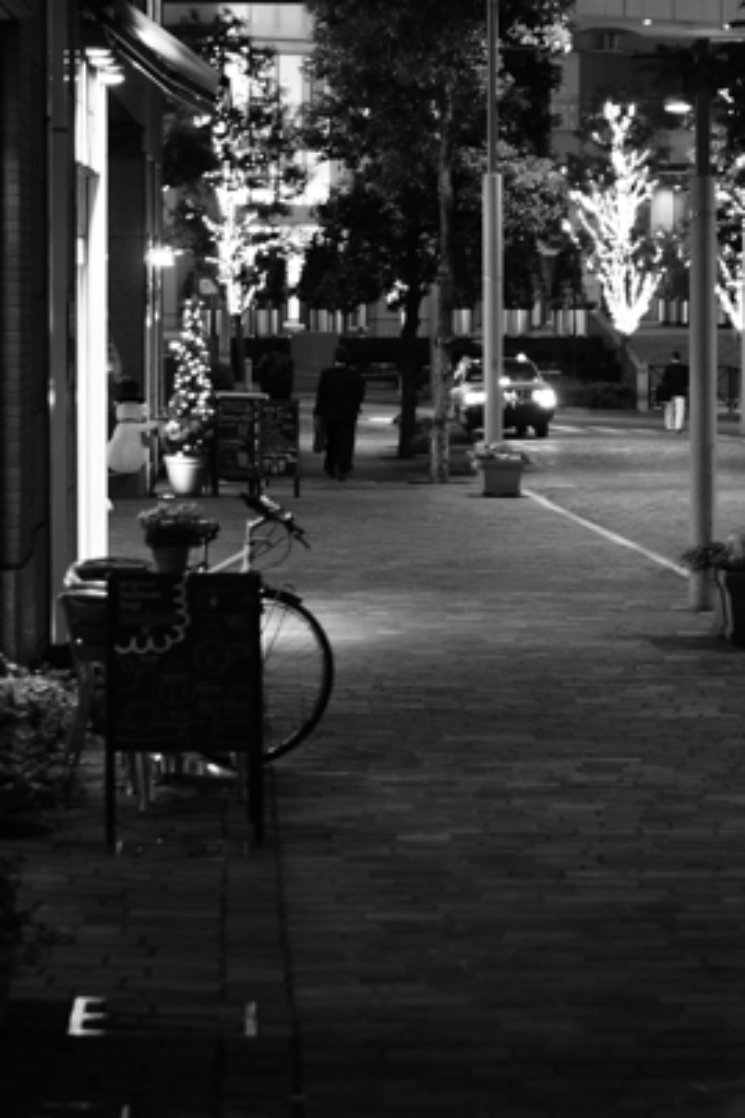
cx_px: 626
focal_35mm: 114
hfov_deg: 11.9
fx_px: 3542
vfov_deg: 17.9
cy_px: 423
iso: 100
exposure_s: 1/10
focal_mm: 30
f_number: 1.4
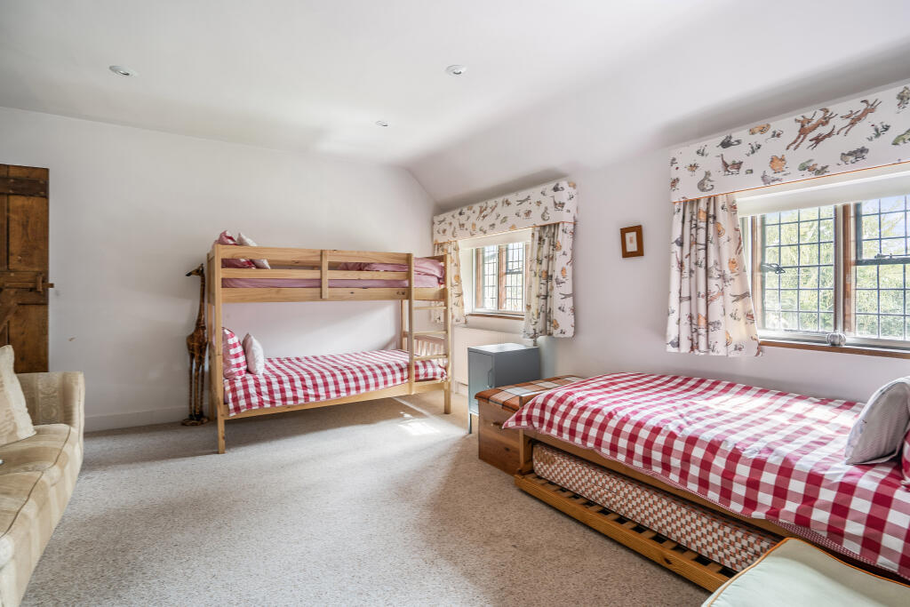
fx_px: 404
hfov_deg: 96.7
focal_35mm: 16
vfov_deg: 73.8
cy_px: 304
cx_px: 455
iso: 100
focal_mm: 16
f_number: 4.5
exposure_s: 1/3
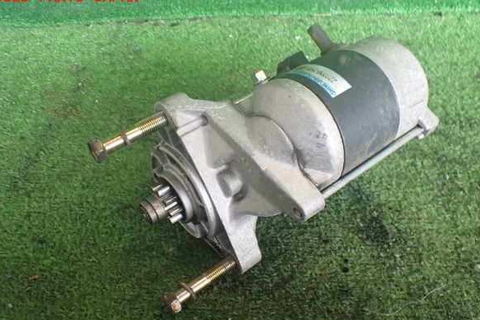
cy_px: 171
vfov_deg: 41.1
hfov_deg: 58.7
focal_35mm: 32
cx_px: 235
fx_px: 427
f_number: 2.3
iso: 500
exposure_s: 1/125
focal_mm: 5.4
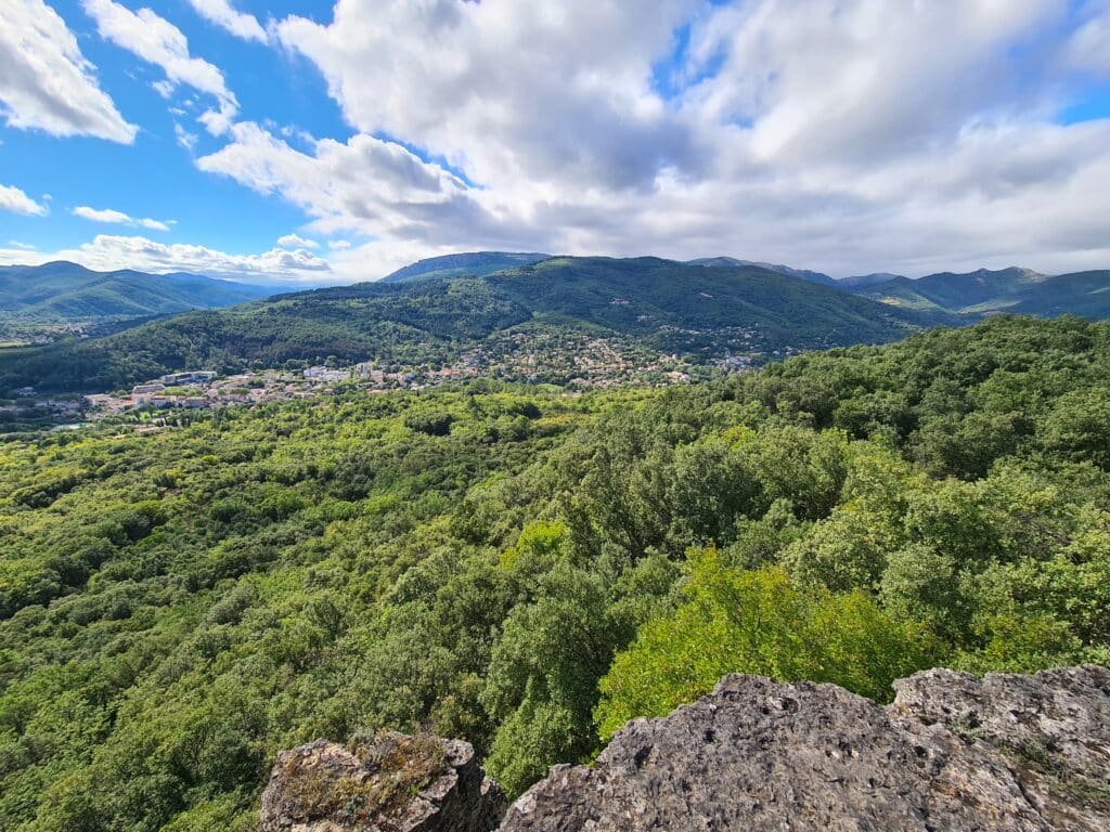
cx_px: 555
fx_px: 417
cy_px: 416
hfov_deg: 106.2
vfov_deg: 89.9
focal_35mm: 13
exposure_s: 1/1296
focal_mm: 2.2
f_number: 2.2
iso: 50
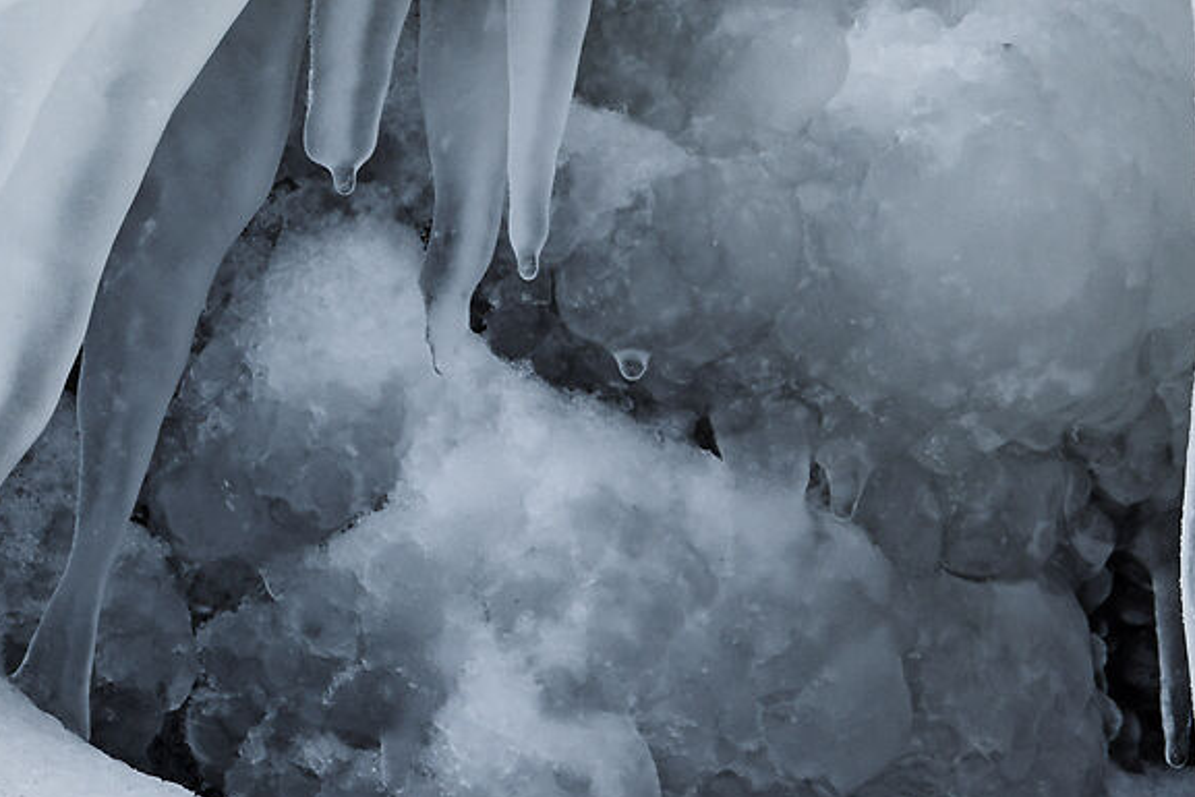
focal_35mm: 1664
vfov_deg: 0.8
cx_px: 1232
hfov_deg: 1.2
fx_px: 55246
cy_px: -598
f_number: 11
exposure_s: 1/3
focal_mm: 400
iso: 100
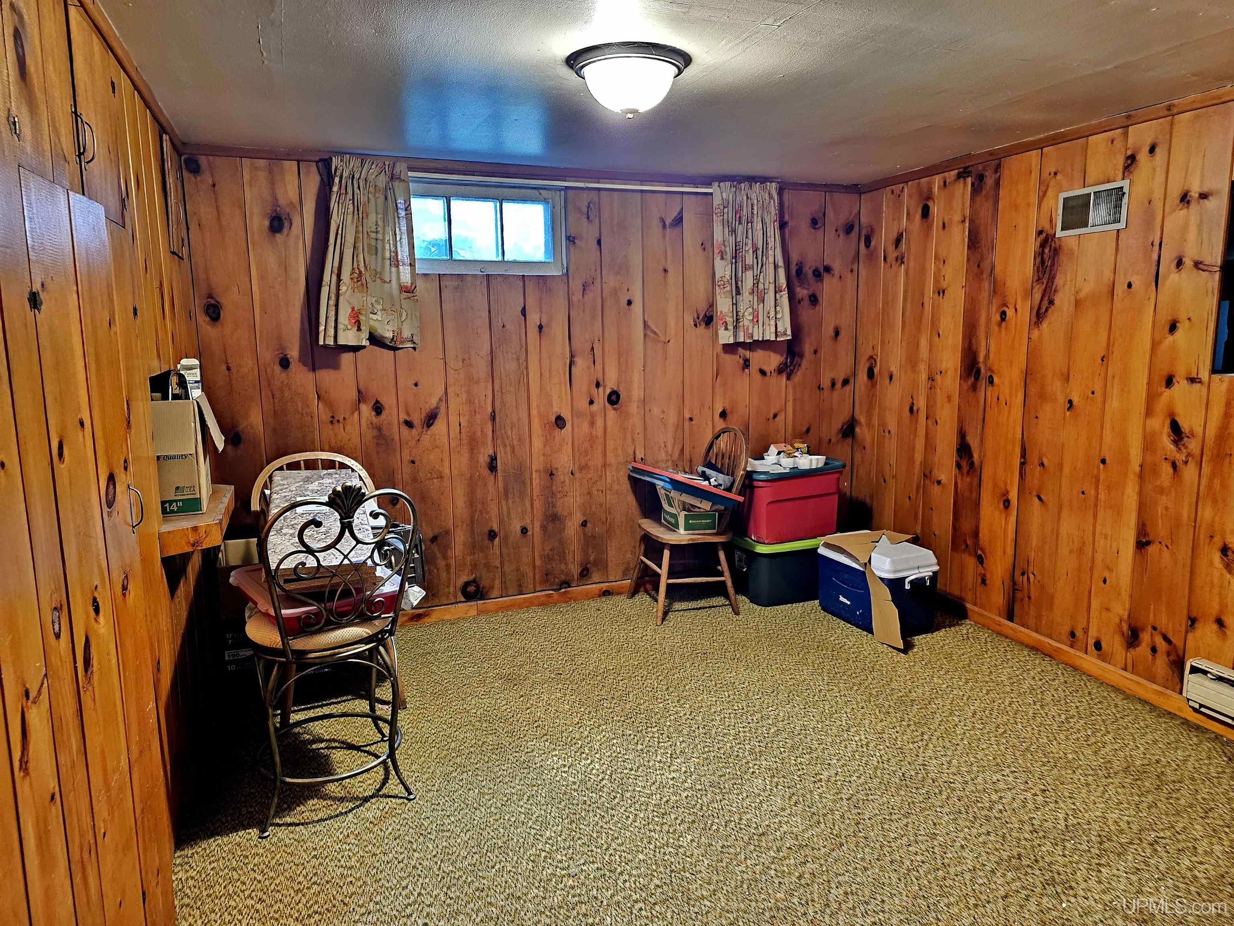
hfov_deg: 73.9
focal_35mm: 23
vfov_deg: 58.9
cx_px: 617
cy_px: 463
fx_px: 820
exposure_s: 1/20
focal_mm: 6.3
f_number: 1.7
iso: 1600
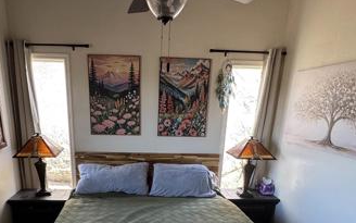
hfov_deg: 64.3
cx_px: 150
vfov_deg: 40.8
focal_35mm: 29
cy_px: 188
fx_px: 281
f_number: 2.2
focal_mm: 2.22
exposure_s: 1/99
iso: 160
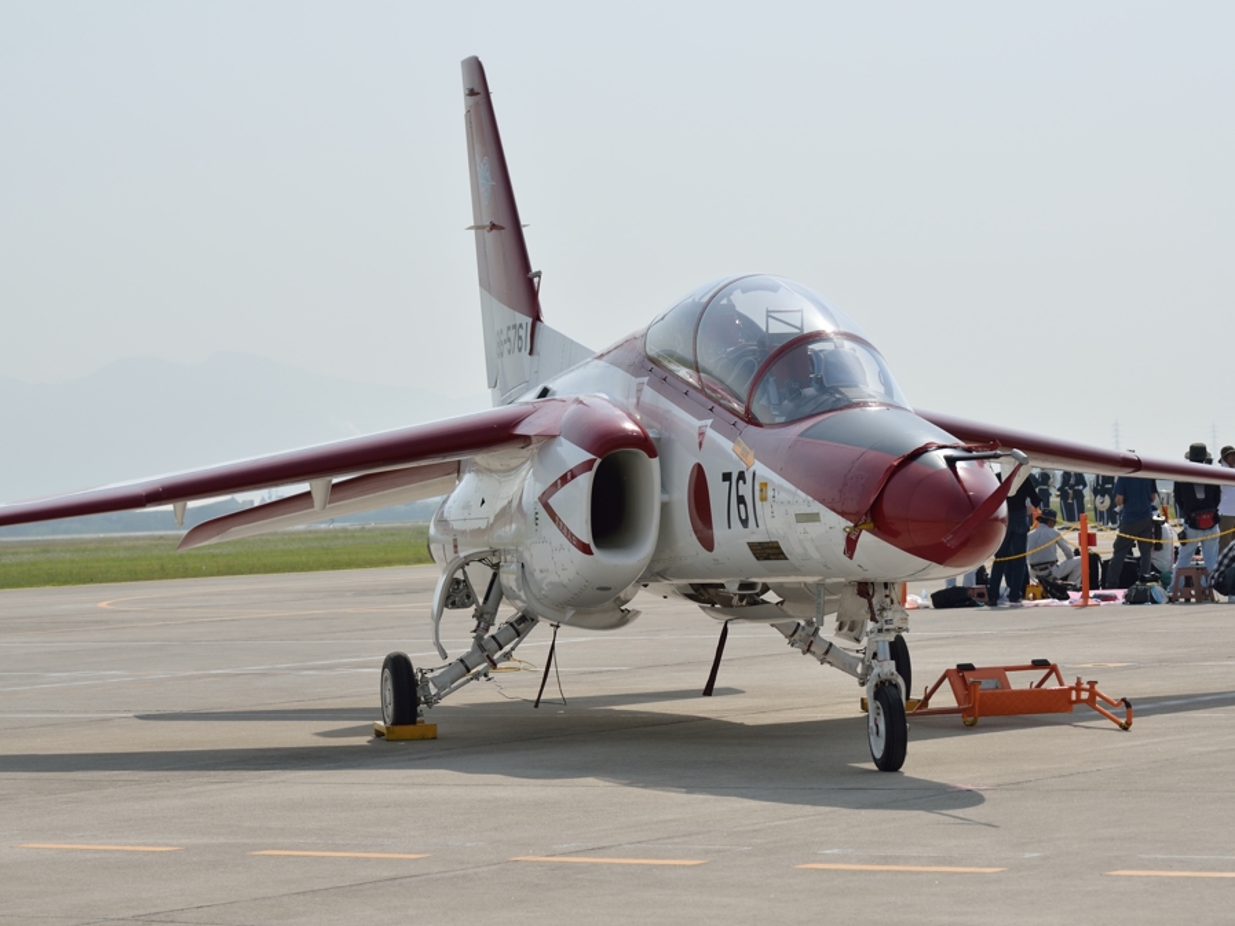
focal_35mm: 115
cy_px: 461
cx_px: 668
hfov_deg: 17.1
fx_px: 4103
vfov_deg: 12.9
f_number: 5.6
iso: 100
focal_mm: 70
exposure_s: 1/1000
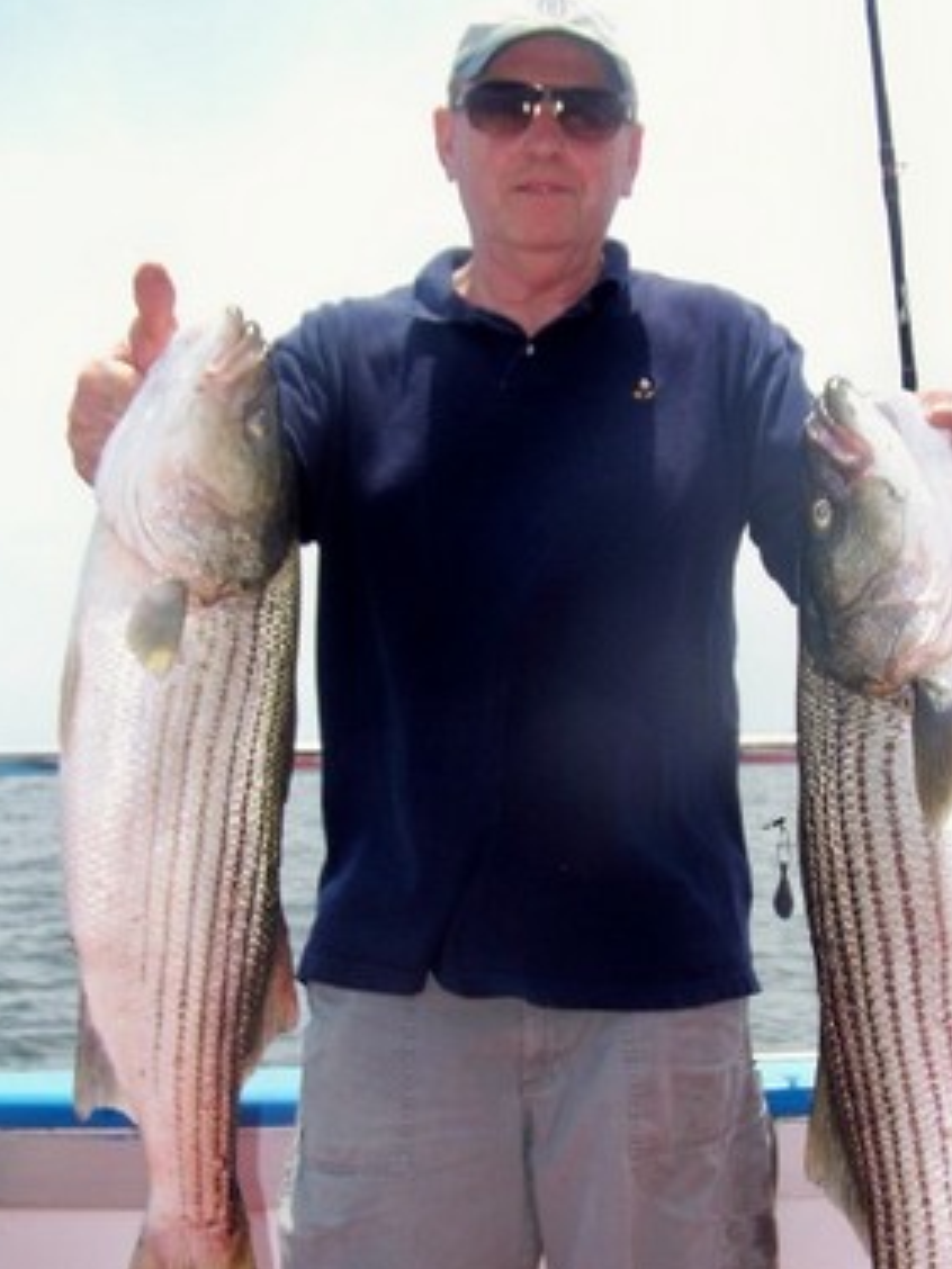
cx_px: 604
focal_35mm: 51
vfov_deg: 37.1
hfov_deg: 28.4
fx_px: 1870
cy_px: 839
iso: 64
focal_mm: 5.85
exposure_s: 1/640
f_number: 2.8
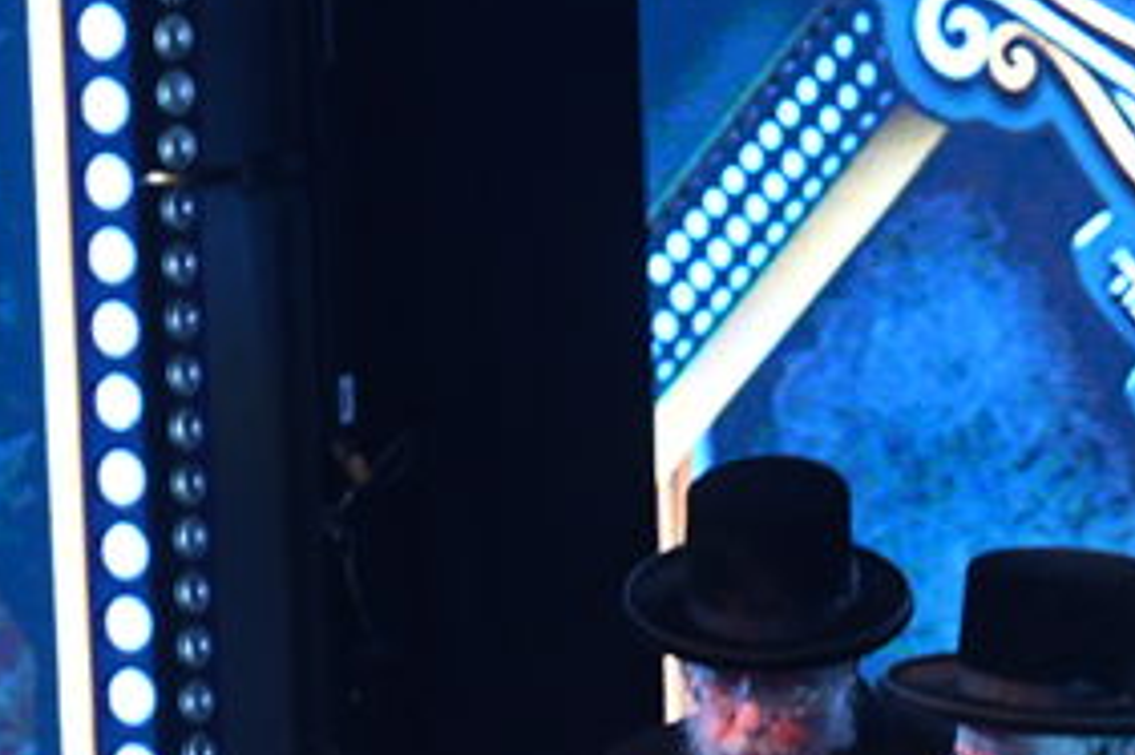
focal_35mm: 673
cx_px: 743
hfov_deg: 3.1
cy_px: 1052
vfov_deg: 2.0
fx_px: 21205
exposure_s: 1/100
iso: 1600
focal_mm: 135
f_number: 3.5
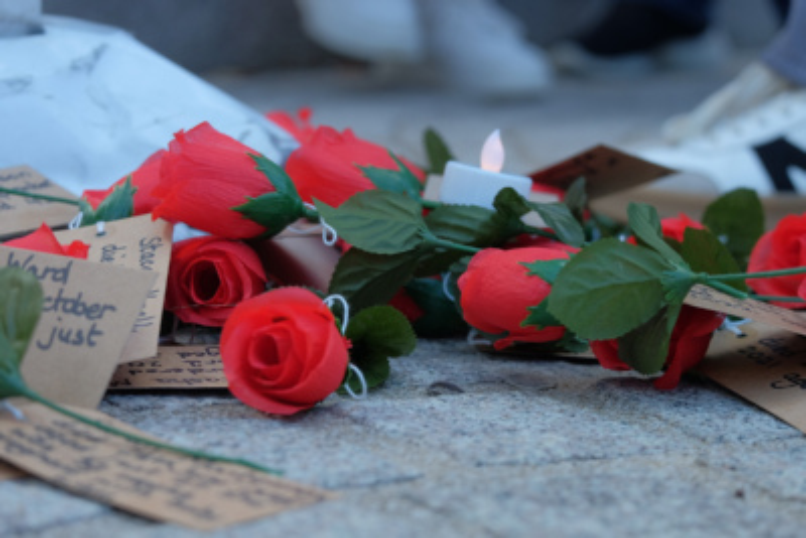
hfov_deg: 21.2
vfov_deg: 14.3
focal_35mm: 96
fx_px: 2150
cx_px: 403
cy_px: 269
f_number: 4.5
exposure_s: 1/200
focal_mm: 63.8
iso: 400
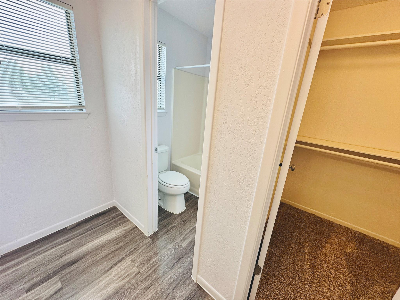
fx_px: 162
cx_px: 200
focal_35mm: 14
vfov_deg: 85.7
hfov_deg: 102.1
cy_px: 150
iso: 125
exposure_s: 1/120
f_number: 2.2
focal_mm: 2.22
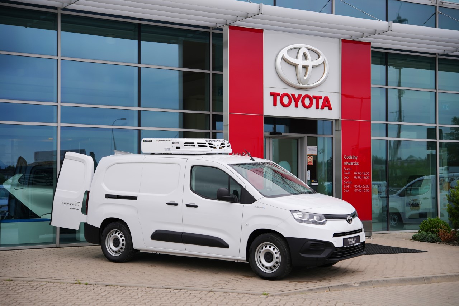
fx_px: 816
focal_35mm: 64
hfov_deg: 31.4
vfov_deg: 21.3
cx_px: 230
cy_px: 153
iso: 200
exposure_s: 1/1600
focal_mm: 64
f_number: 2.8
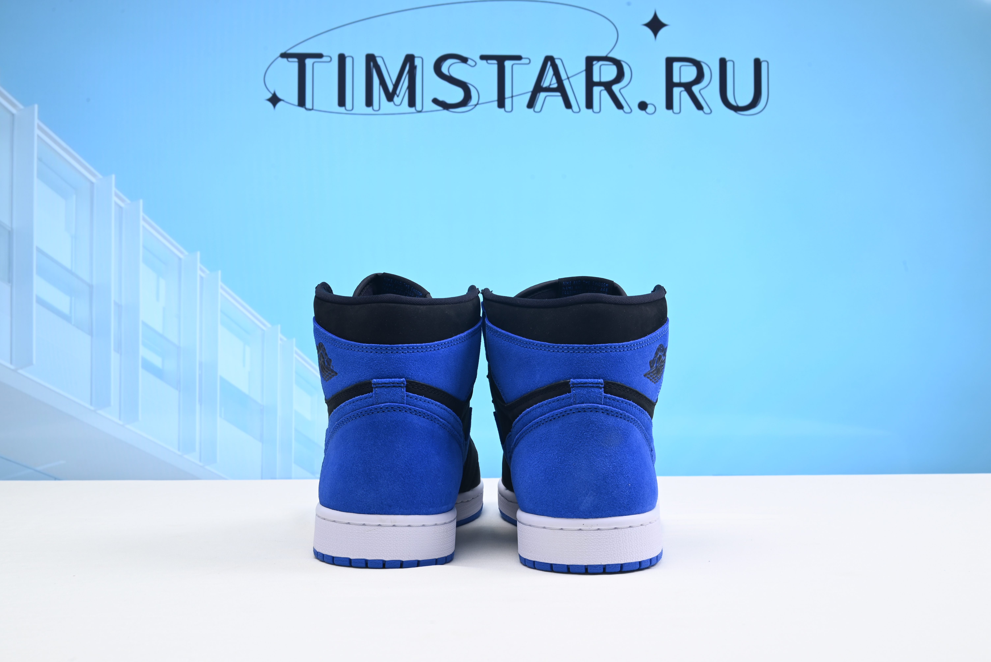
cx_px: 496
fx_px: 1046
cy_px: 331
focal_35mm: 38
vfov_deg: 35.1
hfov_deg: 50.7
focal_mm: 38
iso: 100
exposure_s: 1/2
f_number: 16
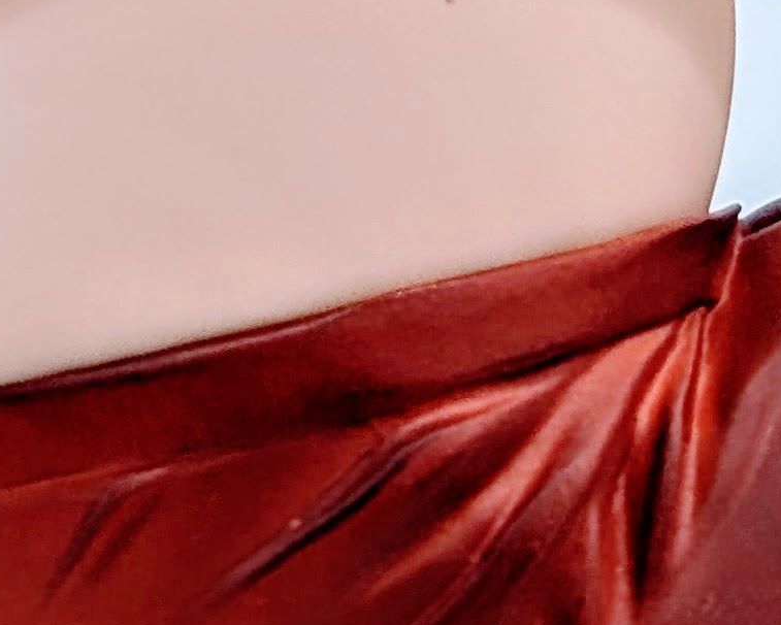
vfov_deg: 5.6
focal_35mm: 258
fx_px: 5965
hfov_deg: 7.5
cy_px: -1219
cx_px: 239
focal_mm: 6.9
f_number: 1.68
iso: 25
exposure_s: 1/46.3
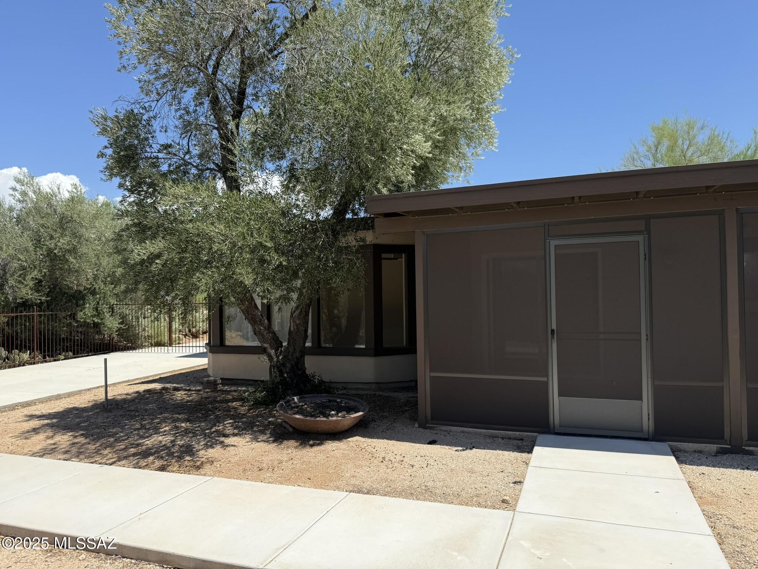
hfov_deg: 71.6
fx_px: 526
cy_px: 284
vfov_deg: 56.8
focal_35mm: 24
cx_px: 379
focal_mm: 6.76
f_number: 1.78
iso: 80
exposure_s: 1/3425
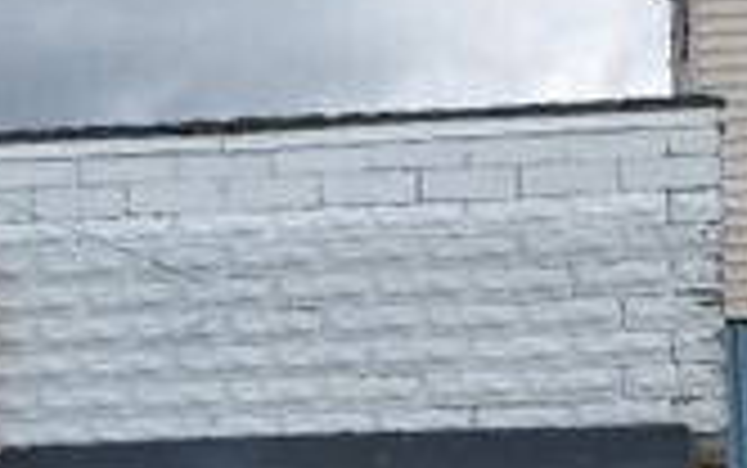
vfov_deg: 8.0
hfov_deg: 12.4
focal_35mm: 163
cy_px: 565
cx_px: -279
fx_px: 3321
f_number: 4.4
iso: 160
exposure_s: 1/640
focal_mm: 9
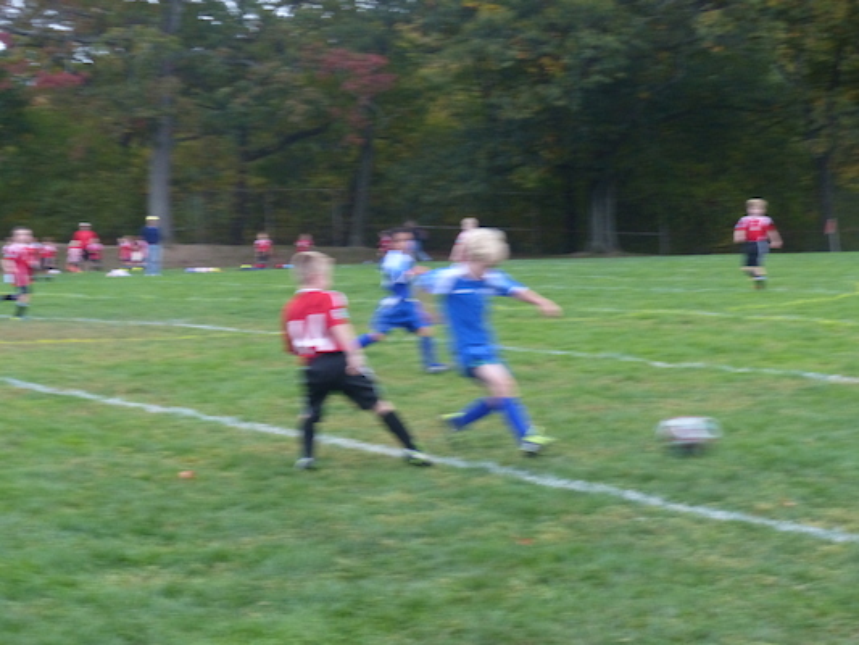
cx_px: 430
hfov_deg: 27.0
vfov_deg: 20.4
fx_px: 1787
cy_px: 322
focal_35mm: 72
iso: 400
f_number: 2.8
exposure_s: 1/100
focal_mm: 13
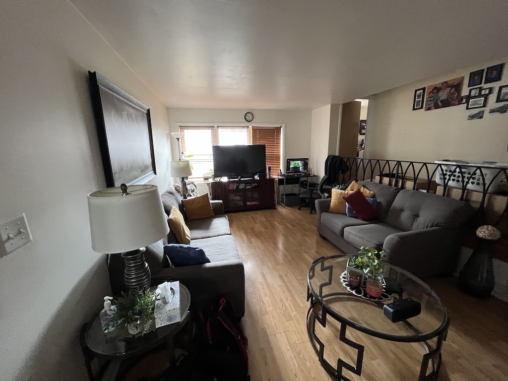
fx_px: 191
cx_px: 254
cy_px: 190
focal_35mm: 13
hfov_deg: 106.2
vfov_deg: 89.9
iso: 400
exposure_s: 1/60
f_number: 1.8
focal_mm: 1.57
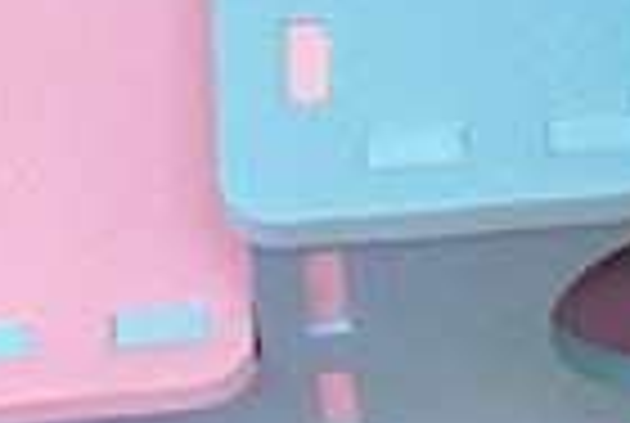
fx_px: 3016
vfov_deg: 7.8
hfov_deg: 11.9
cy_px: -292
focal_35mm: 172
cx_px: 549
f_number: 2.2
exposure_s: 1/33
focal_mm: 4.15
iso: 200
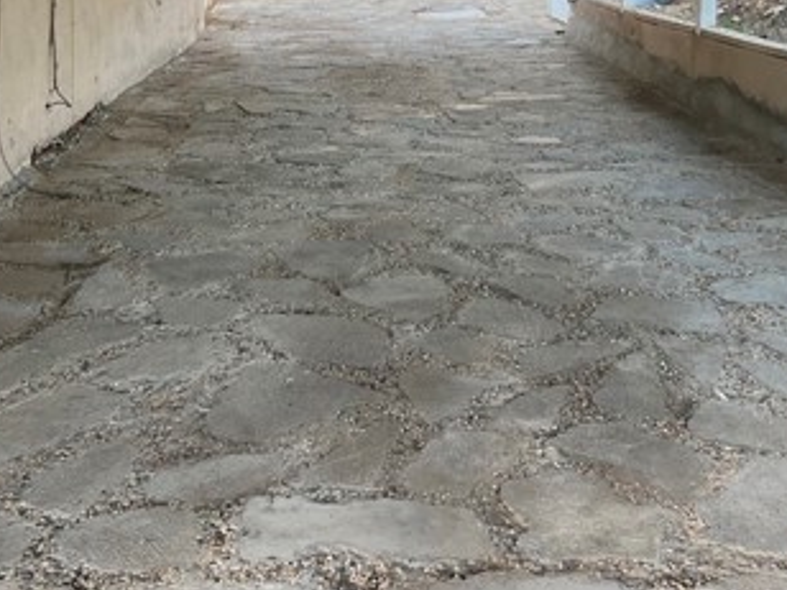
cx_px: 371
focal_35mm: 54
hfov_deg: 35.5
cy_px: 36
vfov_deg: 26.0
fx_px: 1228
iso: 80
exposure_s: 1/121
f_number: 1.5
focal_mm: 5.7
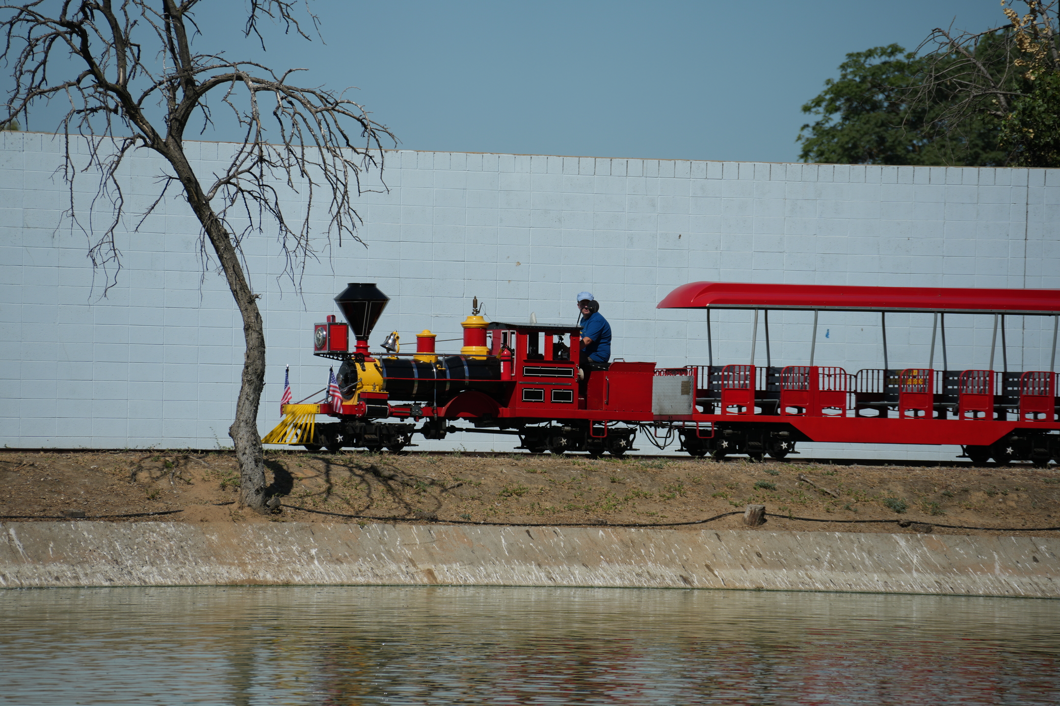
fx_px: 8833
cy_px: 353
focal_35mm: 300
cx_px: 530
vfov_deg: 4.6
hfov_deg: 6.9
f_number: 8
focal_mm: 300
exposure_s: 1/640
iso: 100
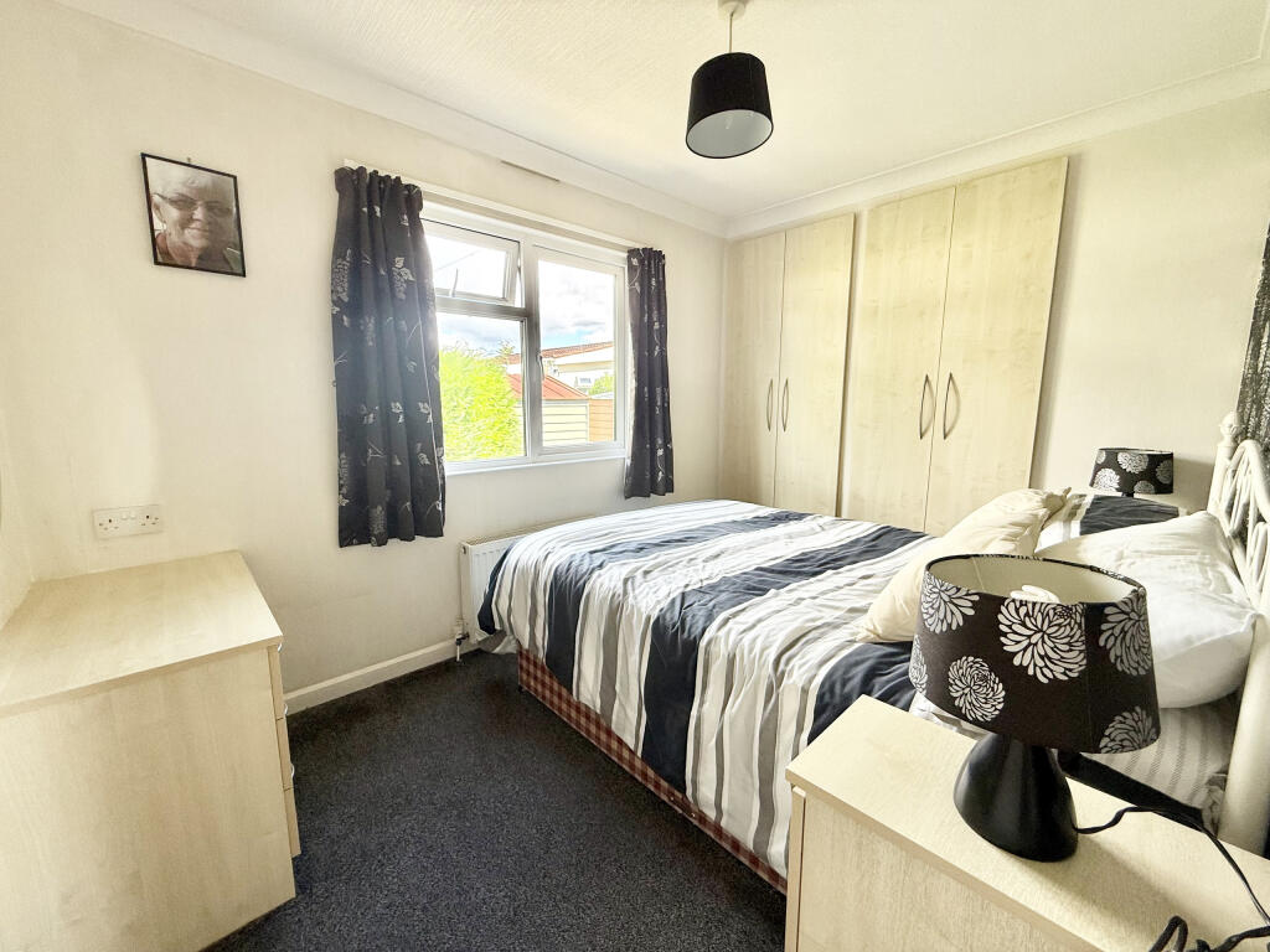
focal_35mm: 14
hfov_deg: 102.1
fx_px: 514
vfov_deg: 85.7
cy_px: 476
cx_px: 635
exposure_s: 1/99
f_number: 2.2
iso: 64
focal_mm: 2.22
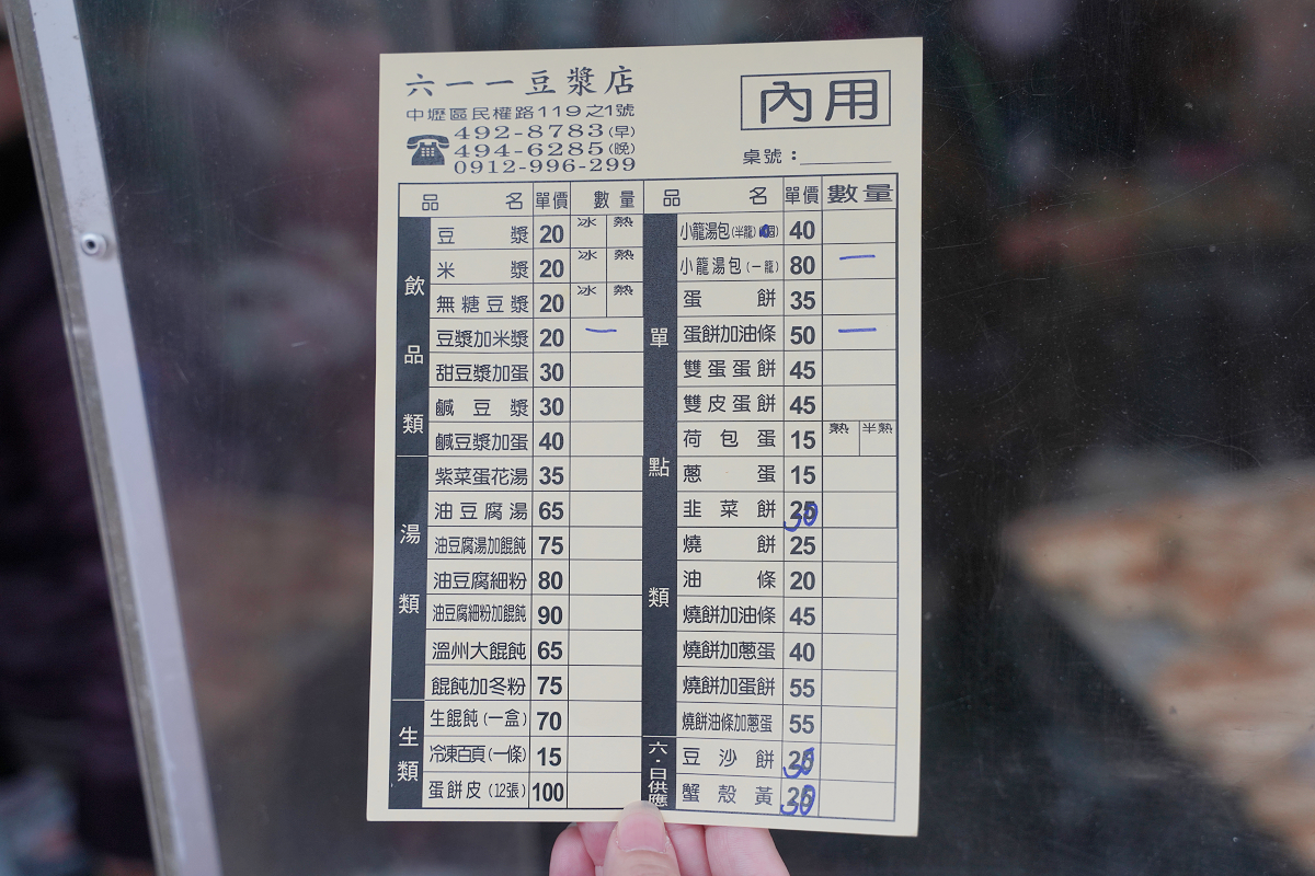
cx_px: 658
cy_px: 438
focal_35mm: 45
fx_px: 1644
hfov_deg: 43.6
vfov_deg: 29.9
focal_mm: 45
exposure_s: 1/160
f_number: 4
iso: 500
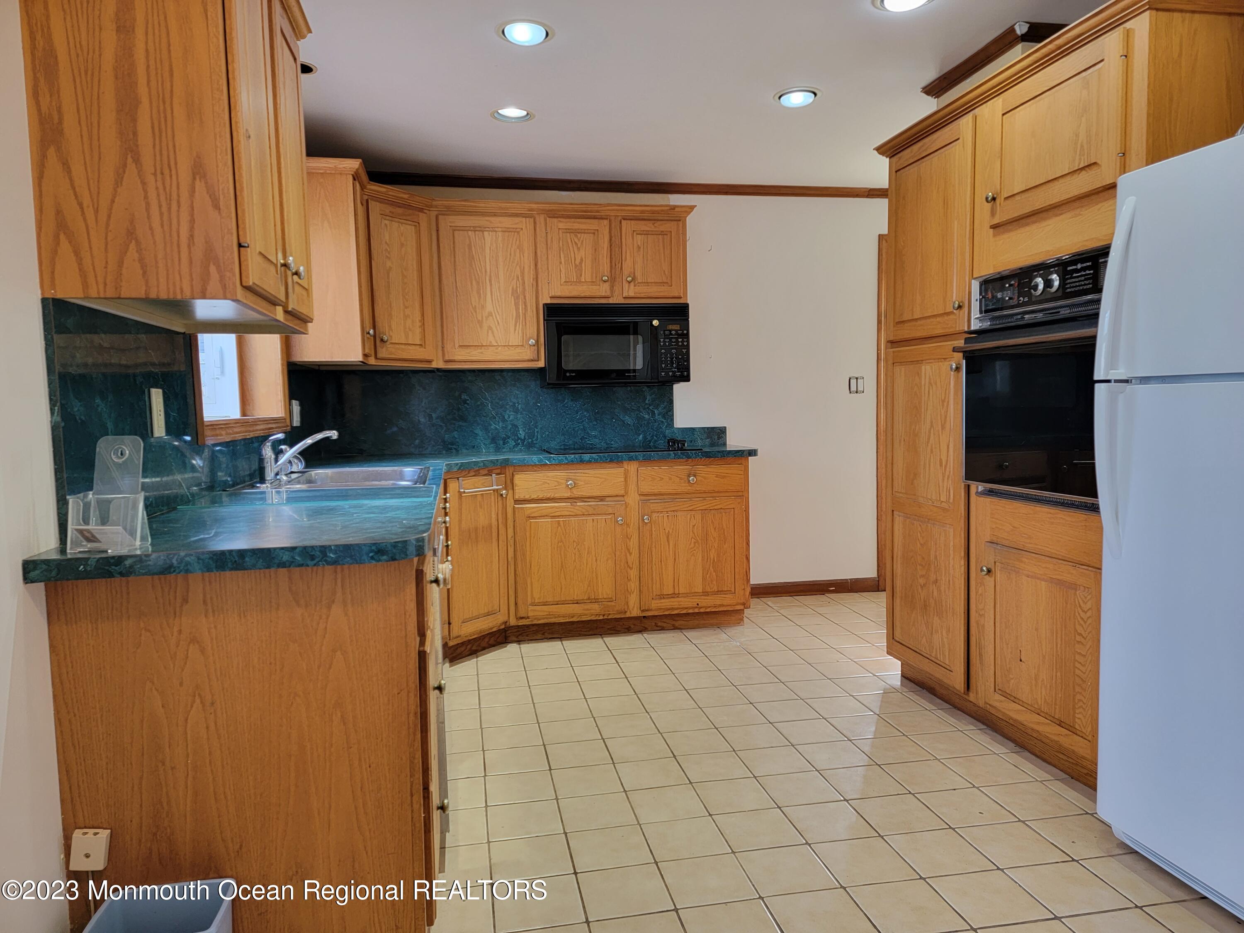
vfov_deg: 56.8
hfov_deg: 71.6
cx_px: 622
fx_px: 862
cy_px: 466
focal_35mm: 24
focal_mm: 6.7
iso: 125
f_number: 1.8
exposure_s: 1/120
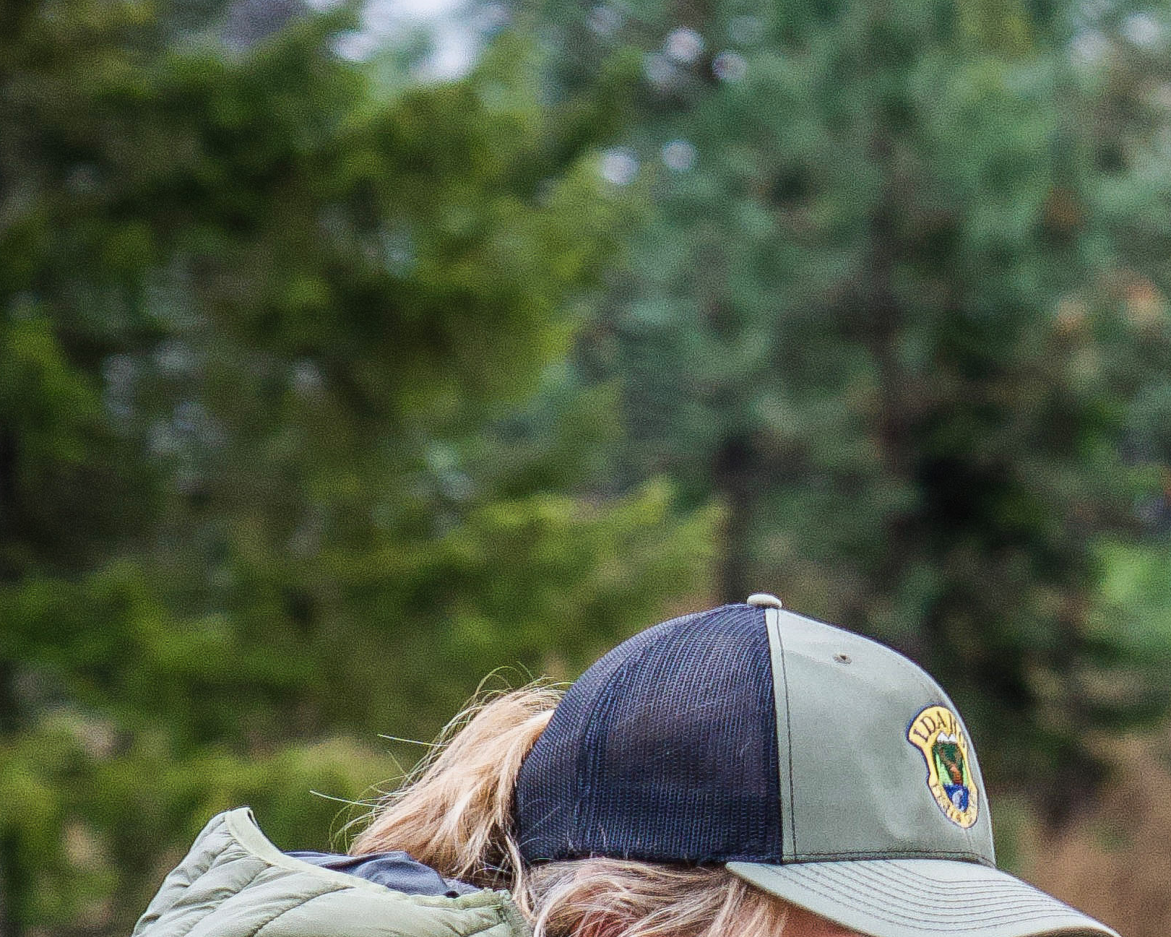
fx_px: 9705
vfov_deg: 5.5
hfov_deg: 6.7
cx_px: 2134
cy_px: 714
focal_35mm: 280
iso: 640
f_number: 4
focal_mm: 69
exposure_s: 1/160
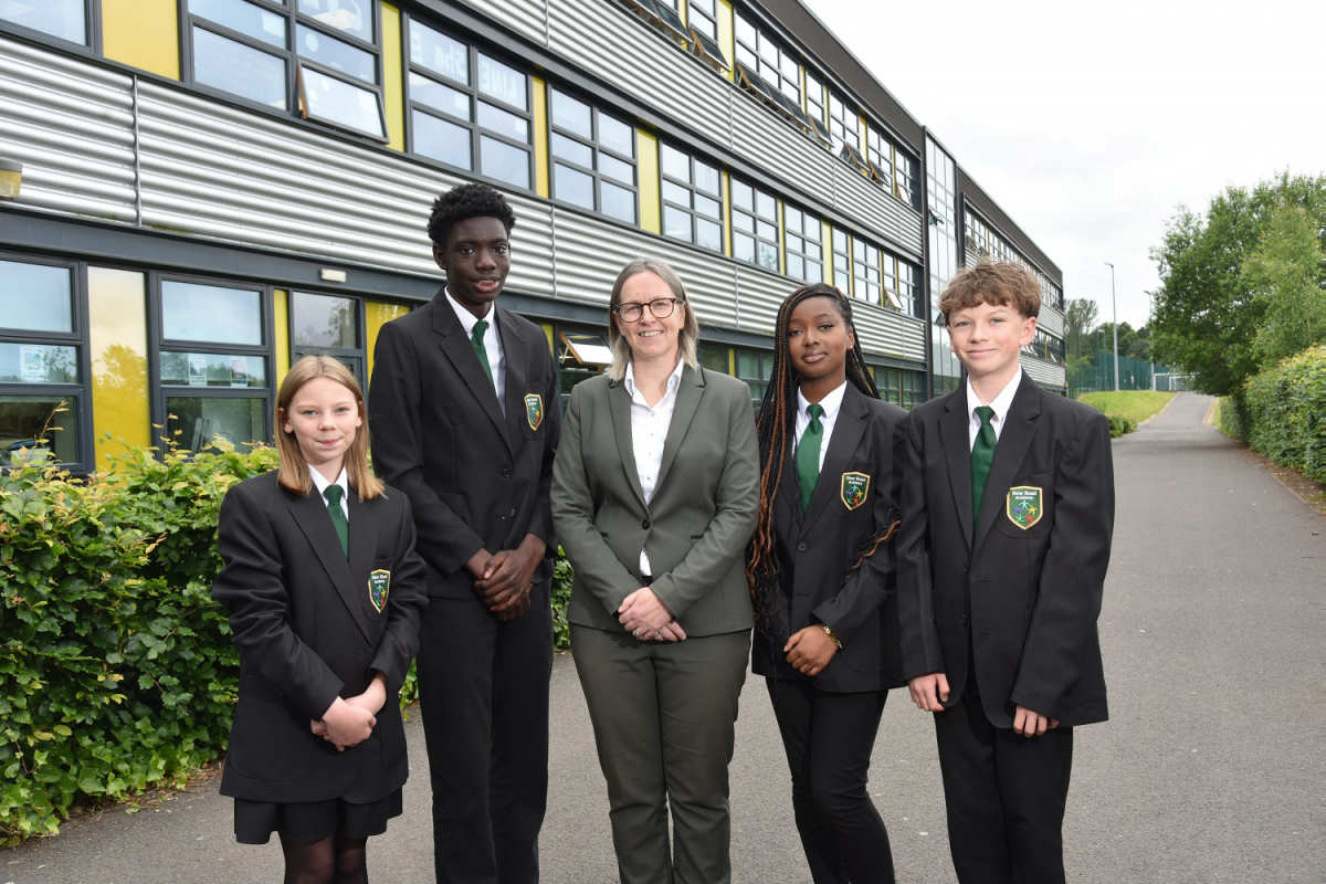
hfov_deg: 60.3
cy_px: 442
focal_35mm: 31
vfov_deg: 42.3
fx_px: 1142
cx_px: 663
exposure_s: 1/100
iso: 250
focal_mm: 31
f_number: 7.1
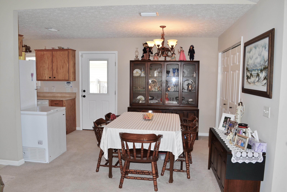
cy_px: 96
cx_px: 144
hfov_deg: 67.4
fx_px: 215
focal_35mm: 27
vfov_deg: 47.9
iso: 640
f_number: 8
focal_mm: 18
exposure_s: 1/60
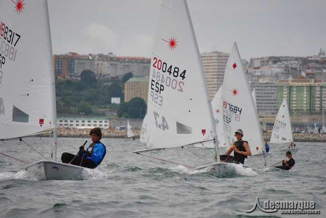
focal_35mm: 300
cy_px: 109
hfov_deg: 6.9
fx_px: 2721
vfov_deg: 4.6
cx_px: 163
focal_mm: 200
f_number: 5.6
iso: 100
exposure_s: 1/500
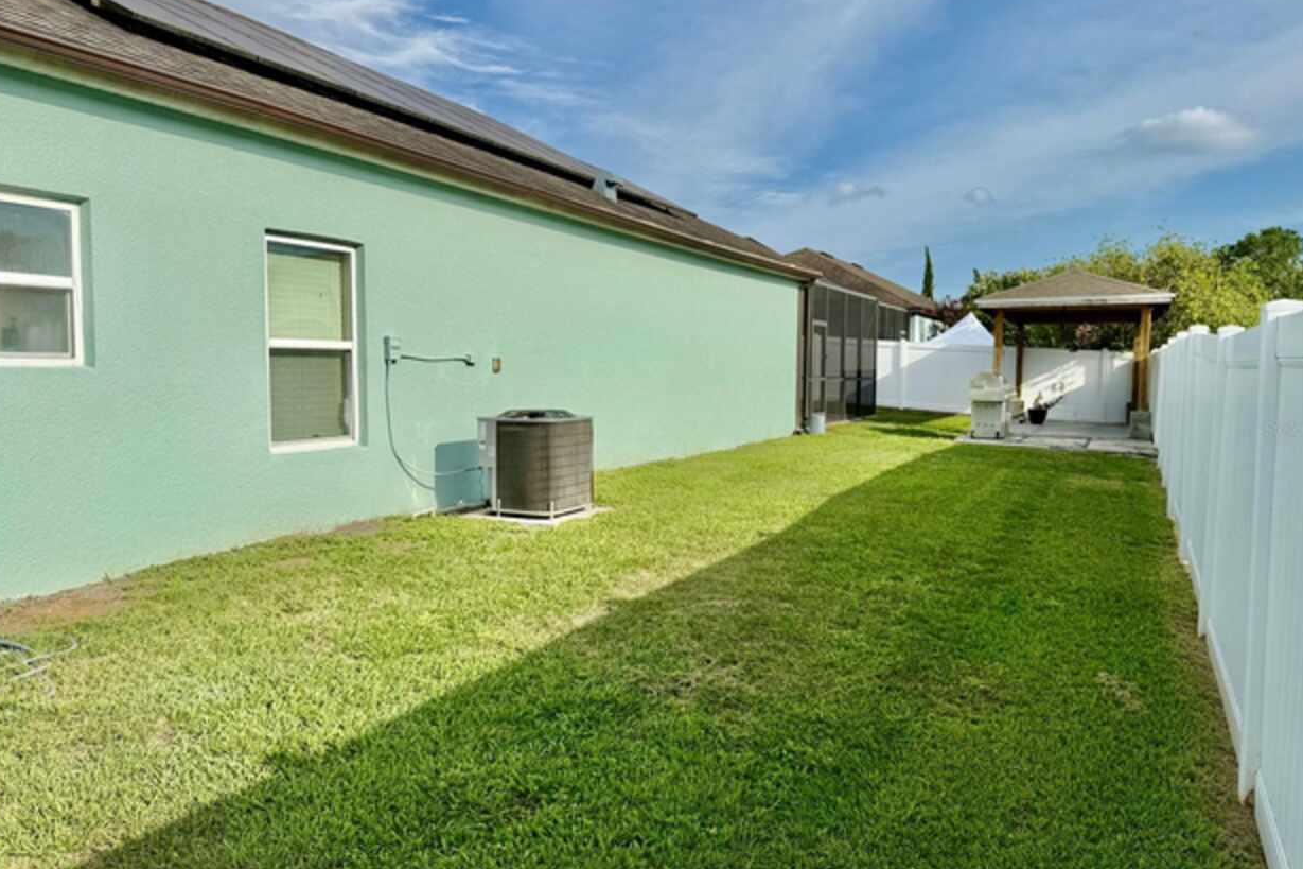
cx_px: 666
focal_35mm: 26
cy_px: 429
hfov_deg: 69.4
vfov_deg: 49.5
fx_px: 941
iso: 80
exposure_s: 1/6711
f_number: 1.78
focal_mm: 6.76
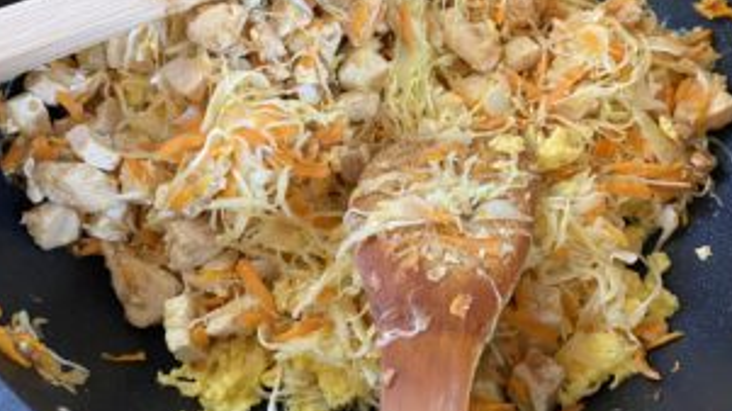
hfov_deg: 59.4
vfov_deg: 35.3
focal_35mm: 33
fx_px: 640
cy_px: 147
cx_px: 399
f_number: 1.8
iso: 250
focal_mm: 4.25
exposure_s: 1/60
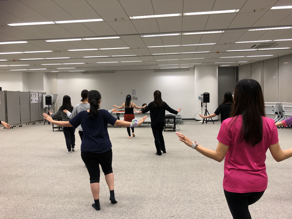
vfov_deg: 49.7
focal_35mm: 28
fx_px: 236
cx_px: 146
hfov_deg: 63.4
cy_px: 110
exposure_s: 1/20
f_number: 1.8
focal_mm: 3.99
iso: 40
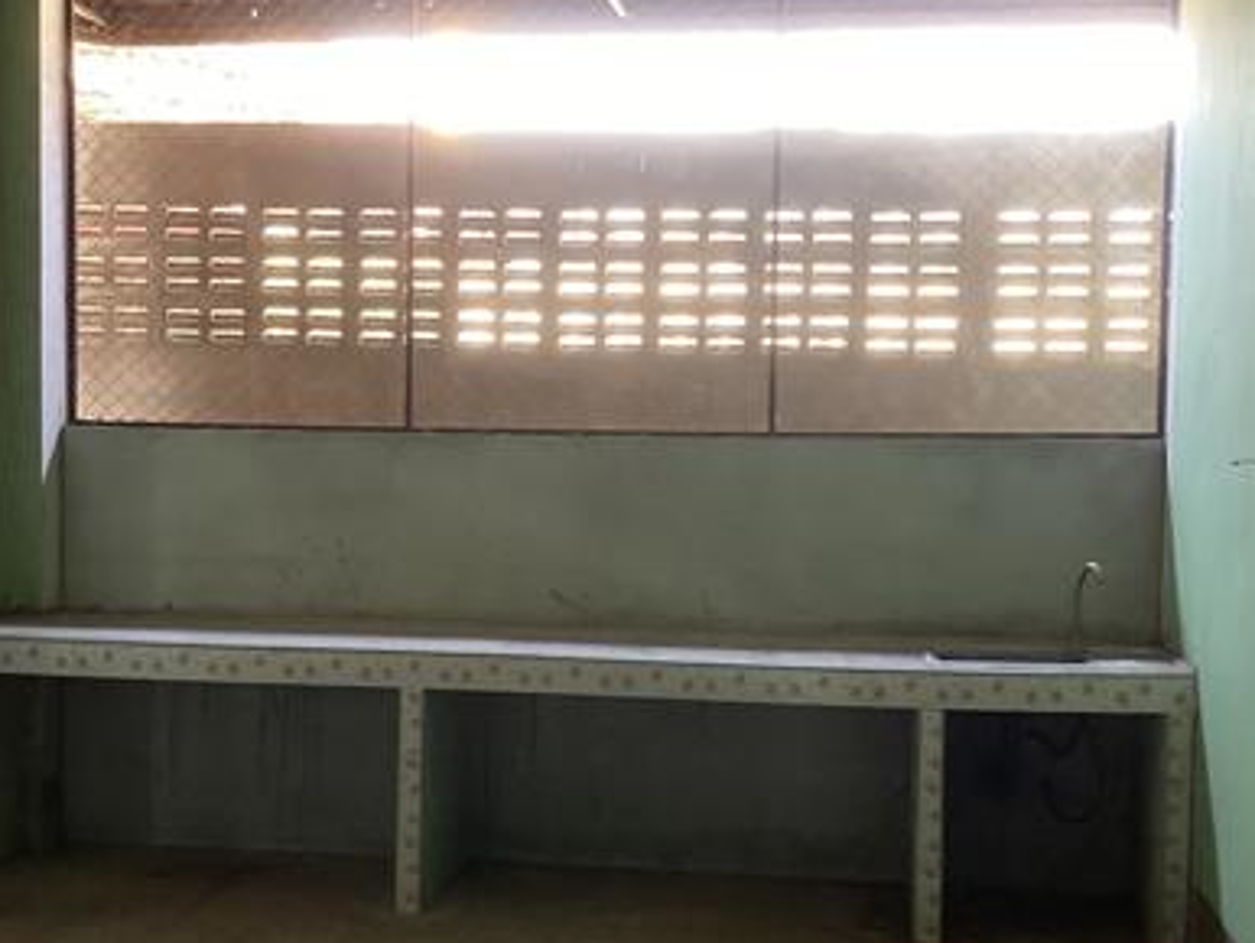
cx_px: 543
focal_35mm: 53
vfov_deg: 27.5
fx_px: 1923
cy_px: 509
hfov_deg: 36.1
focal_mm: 3.3
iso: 160
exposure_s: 1/50
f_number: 2.4
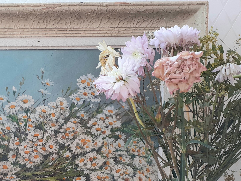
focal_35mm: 50
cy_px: 152
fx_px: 348
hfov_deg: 37.3
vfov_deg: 28.3
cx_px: 61
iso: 50
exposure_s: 1/100
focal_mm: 3.6
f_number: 1.9
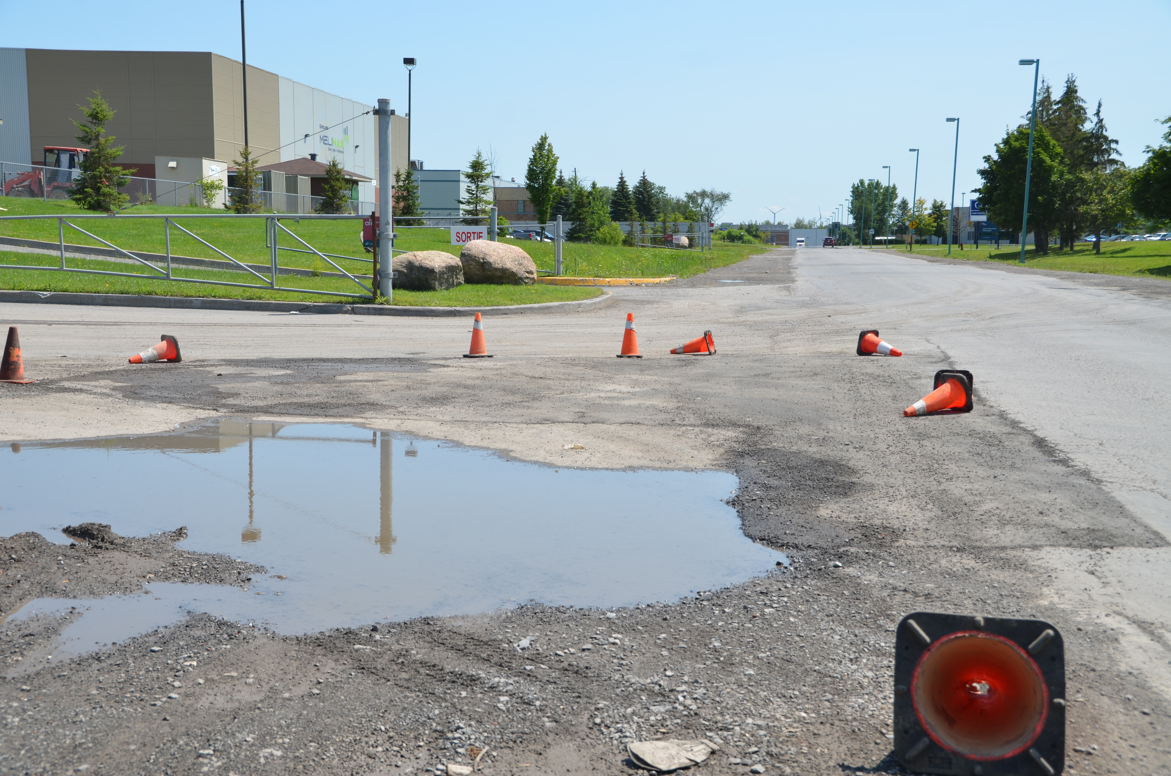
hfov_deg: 41.2
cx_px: 586
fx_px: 1558
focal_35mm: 48
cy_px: 388
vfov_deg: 28.0
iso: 100
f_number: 8
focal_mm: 32
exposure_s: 1/250
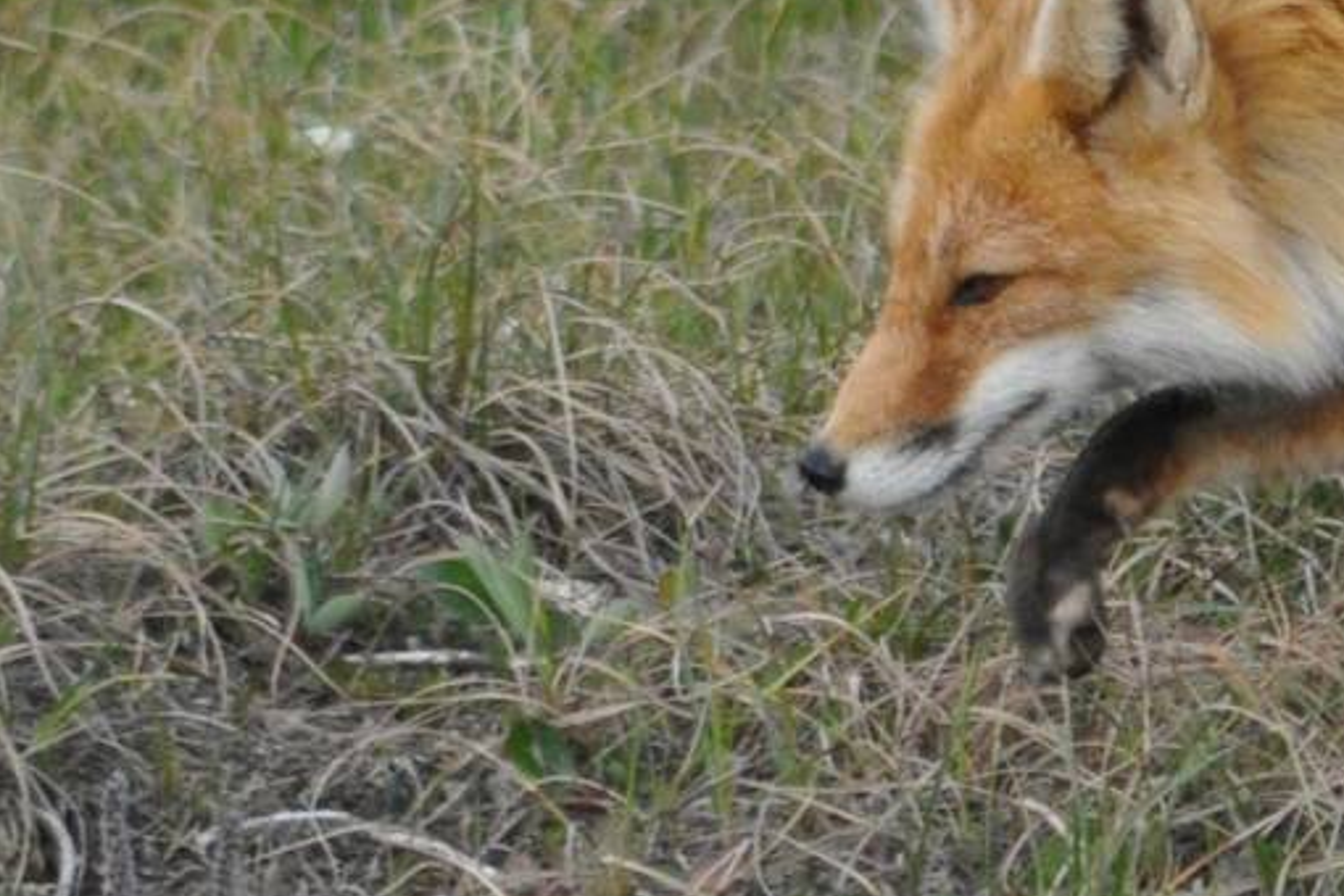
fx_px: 52636
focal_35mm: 1410
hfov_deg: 1.5
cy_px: -235
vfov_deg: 1.0
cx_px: 1934
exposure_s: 1/800
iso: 800
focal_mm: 300
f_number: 5.6
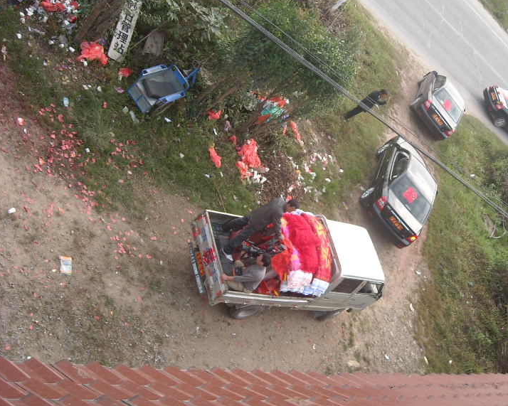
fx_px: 737
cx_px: 361
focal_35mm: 49
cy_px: 173
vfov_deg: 30.8
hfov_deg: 37.4
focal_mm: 5.7
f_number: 2.8
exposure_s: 1/184
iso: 64
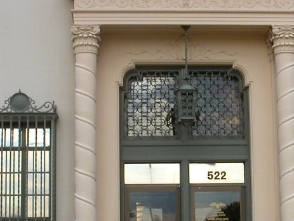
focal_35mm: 95
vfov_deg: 15.5
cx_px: 184
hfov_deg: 20.6
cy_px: 164
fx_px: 807
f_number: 4.8
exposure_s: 1/236
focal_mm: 6.6
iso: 100
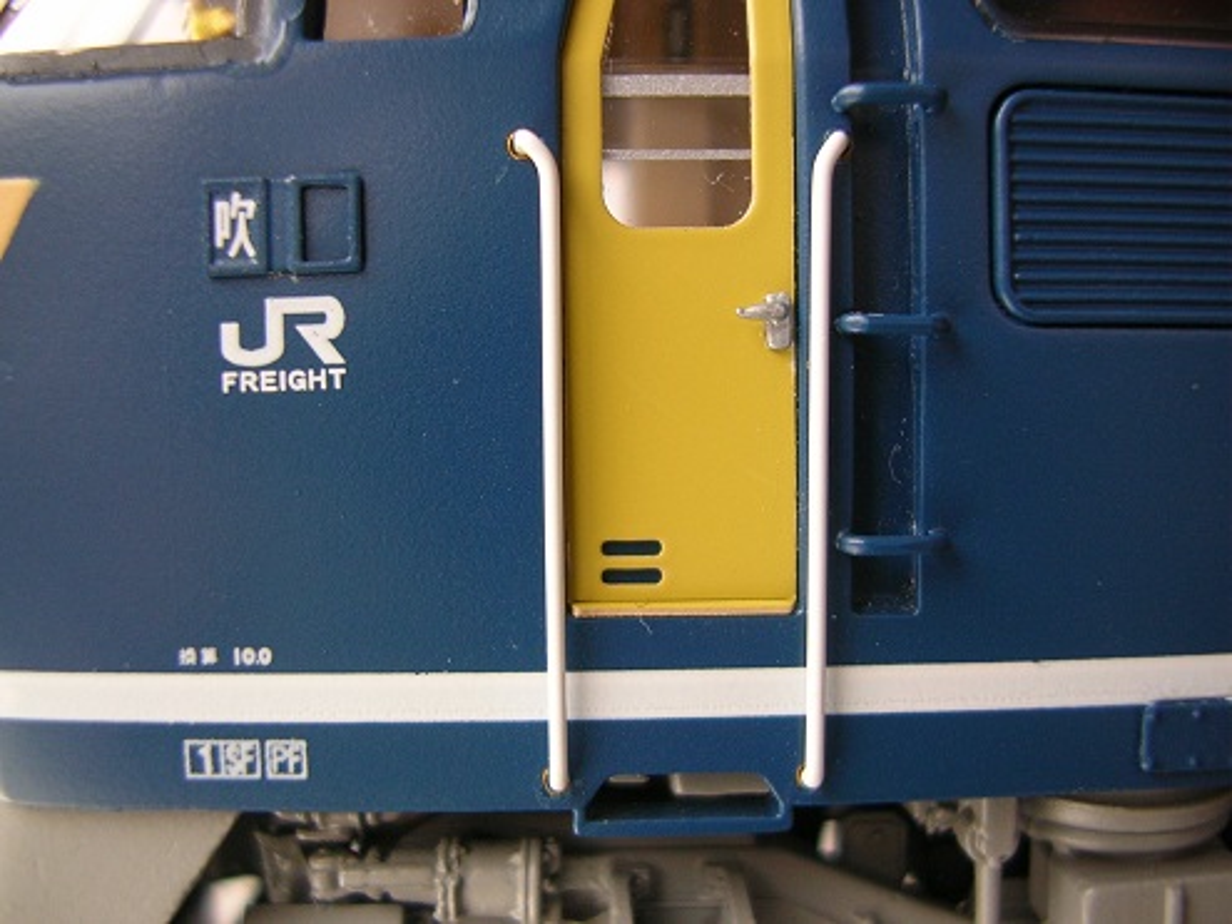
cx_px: 616
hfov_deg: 52.6
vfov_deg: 40.7
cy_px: 462
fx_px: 1245
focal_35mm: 35
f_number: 2.8
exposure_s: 1/5.8
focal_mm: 5.8
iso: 61
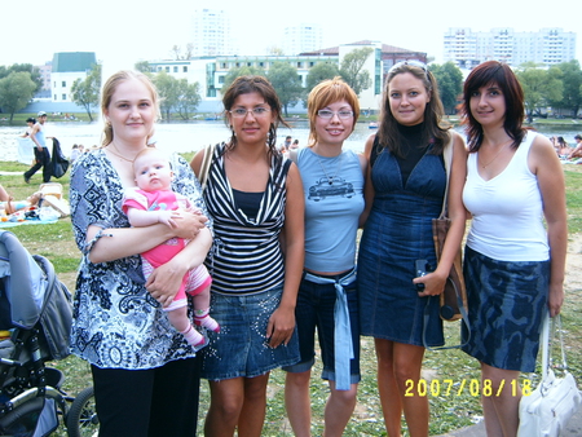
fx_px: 639
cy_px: 218
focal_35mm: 38
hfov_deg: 49.0
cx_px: 291
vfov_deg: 37.8
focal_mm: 5.8
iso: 63
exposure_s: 1/60
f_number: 2.8
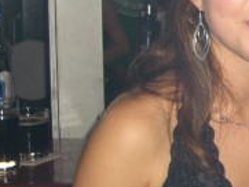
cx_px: 318
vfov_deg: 11.7
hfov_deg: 15.0
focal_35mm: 126
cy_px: 33
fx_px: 907
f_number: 2.8
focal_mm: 7.9
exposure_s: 1/60
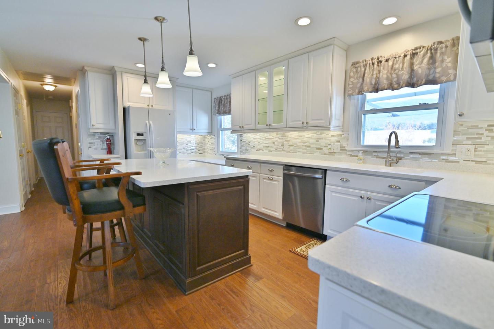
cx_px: 247
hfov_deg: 96.8
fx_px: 219
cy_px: 164
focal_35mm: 16
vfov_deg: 73.7
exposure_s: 1/250
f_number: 4
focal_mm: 16
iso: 400
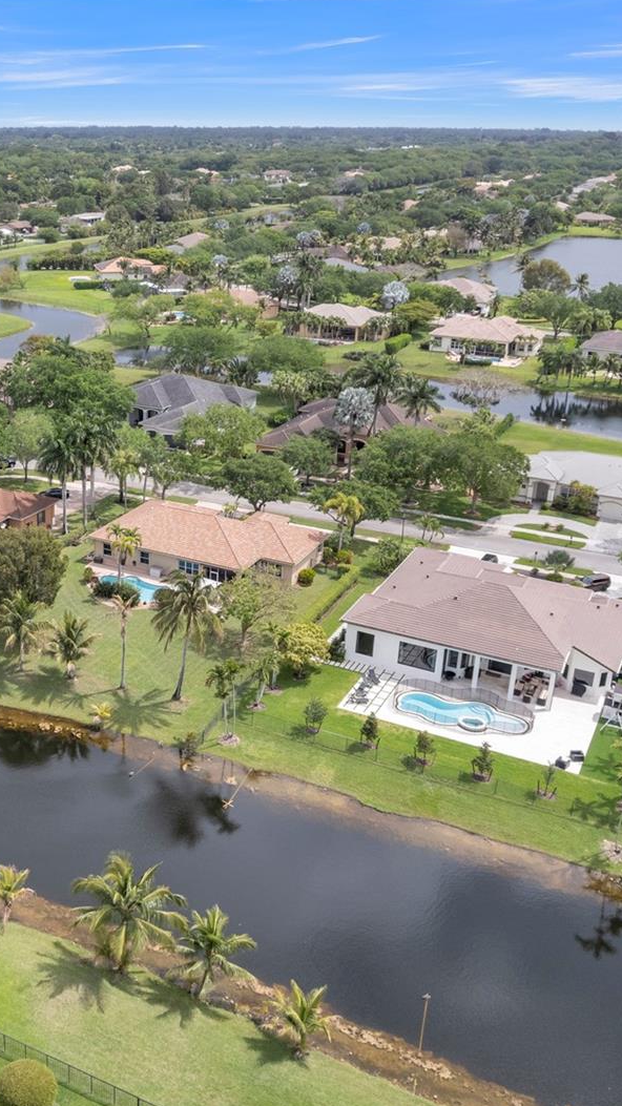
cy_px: 552
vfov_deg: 56.6
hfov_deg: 32.6
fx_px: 1027
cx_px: 104
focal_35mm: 35
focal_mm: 8.38
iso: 110
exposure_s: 1/2500
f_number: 2.8
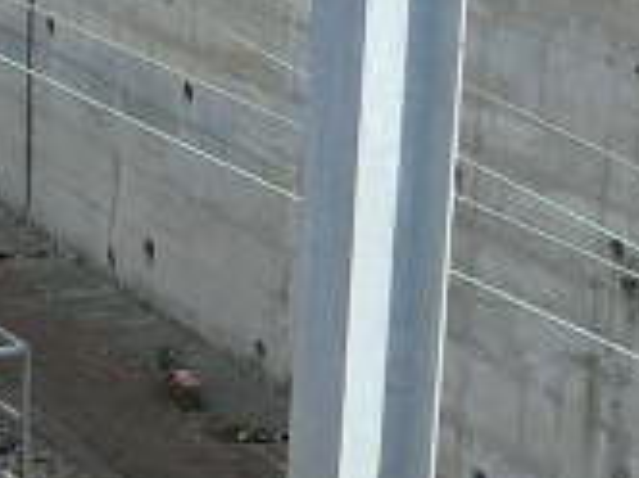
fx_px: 3207
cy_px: 351
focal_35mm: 174
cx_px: -262
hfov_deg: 11.0
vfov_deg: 8.5
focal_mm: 4.6
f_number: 3.2
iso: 100
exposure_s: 1/640
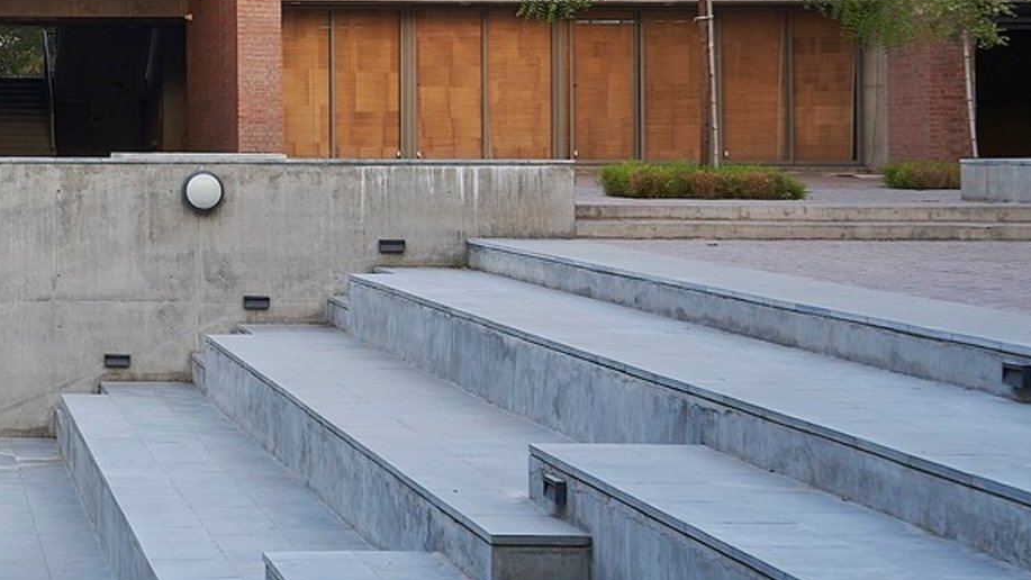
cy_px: 38
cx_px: -221
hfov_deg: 20.7
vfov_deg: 12.5
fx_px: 2625
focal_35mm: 96
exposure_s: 1/15
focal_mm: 35
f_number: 8
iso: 100
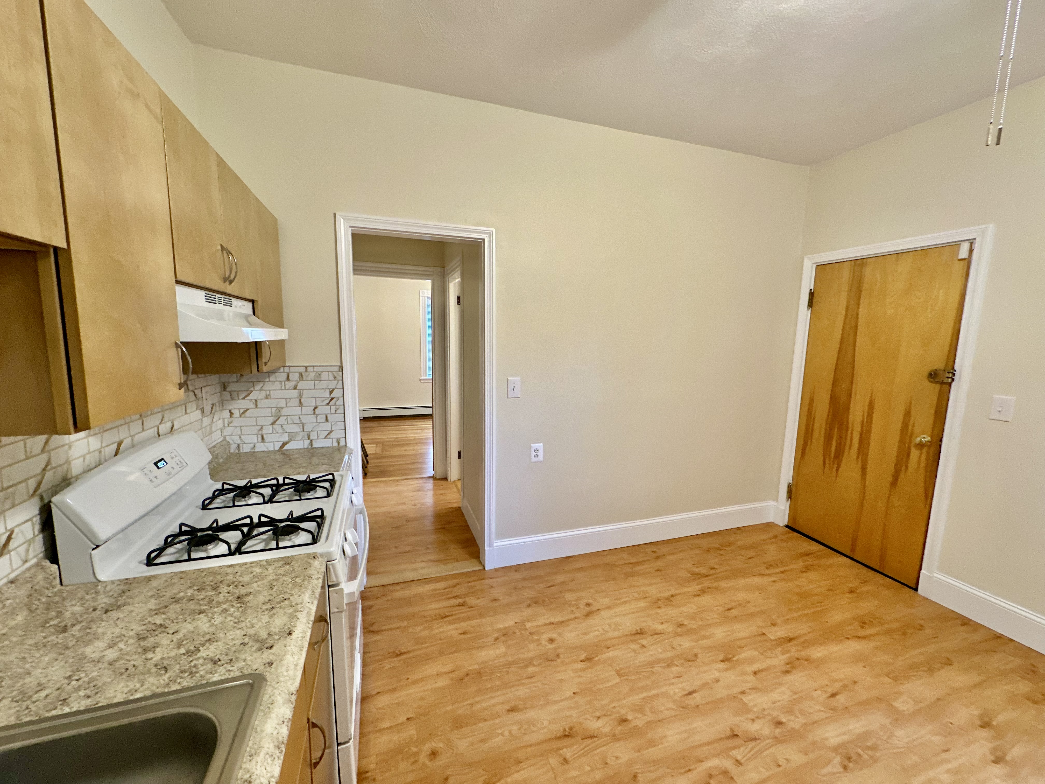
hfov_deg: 102.1
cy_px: 392
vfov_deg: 85.7
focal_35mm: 14
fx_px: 423
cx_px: 522
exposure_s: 1/60
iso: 250
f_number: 2.2
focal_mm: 2.22
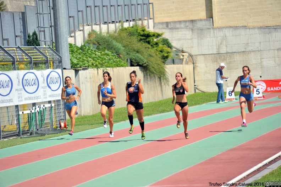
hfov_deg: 9.8
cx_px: 140
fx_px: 1637
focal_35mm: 210
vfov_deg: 6.5
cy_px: 94
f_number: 6.3
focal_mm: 210
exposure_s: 1/1000
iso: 320
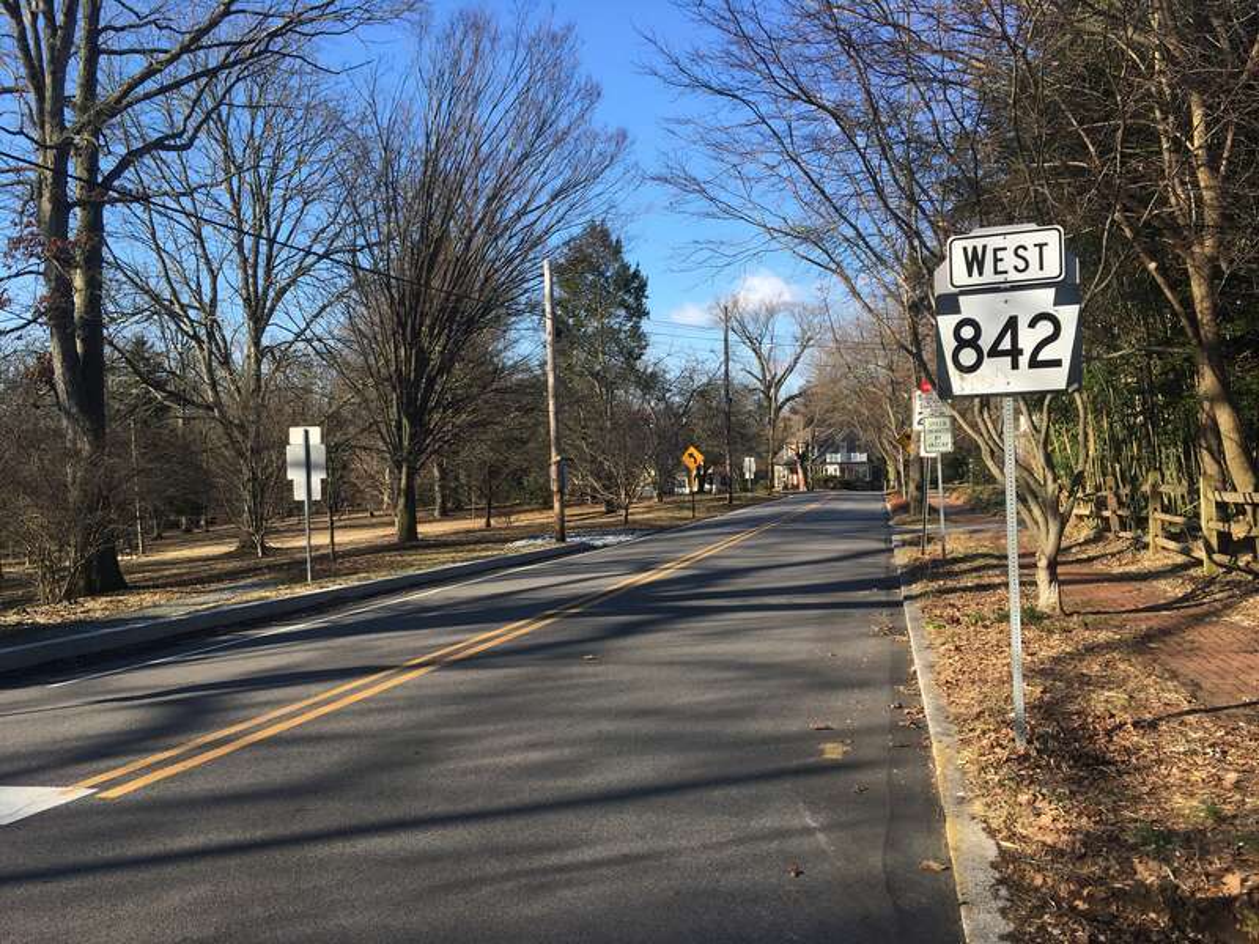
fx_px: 1055
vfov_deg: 48.2
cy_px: 472
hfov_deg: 61.7
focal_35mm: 29
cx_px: 630
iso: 25
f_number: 2.2
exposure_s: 1/725
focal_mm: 4.15
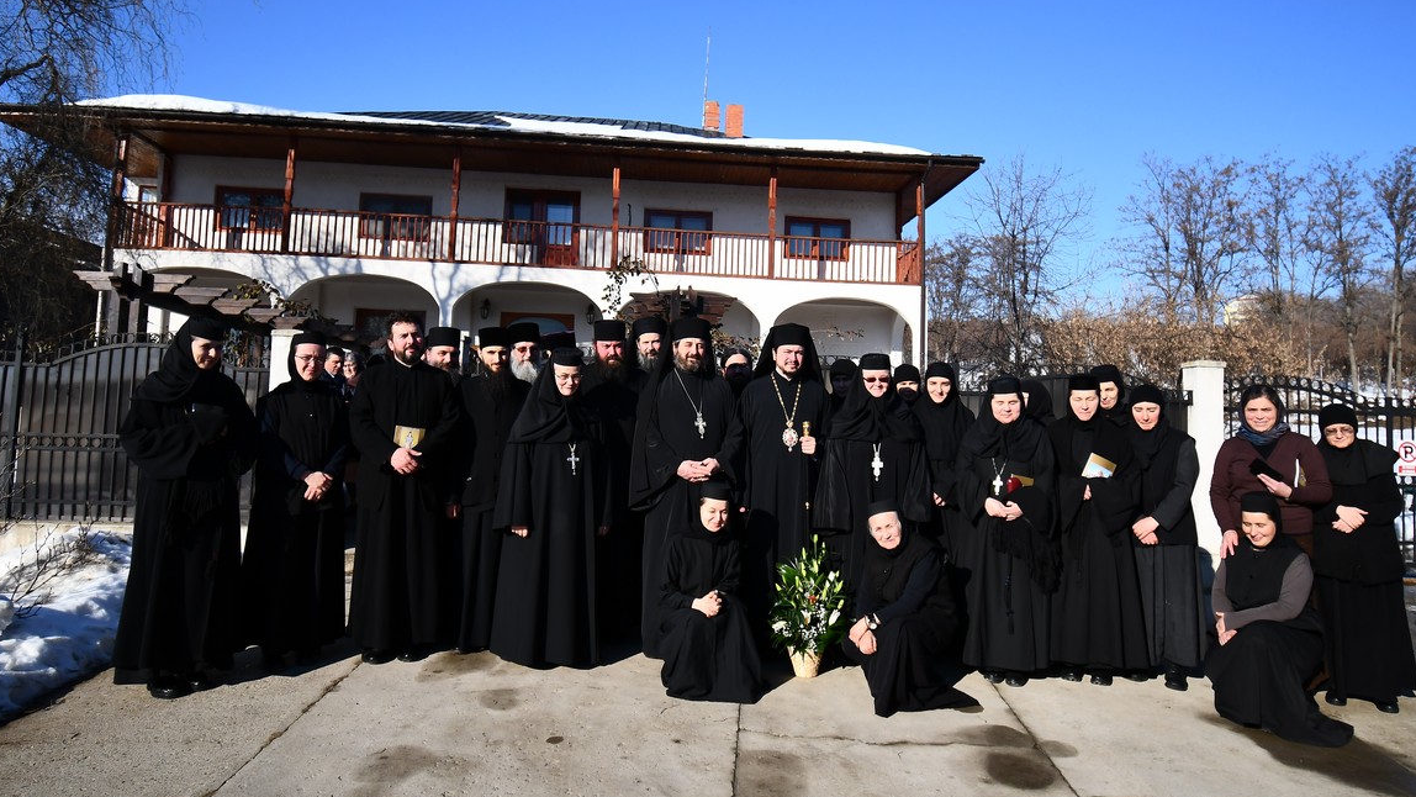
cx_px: 729
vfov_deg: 49.5
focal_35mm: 23
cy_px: 361
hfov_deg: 78.7
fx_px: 864
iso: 320
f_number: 5
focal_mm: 14
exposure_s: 1/2000
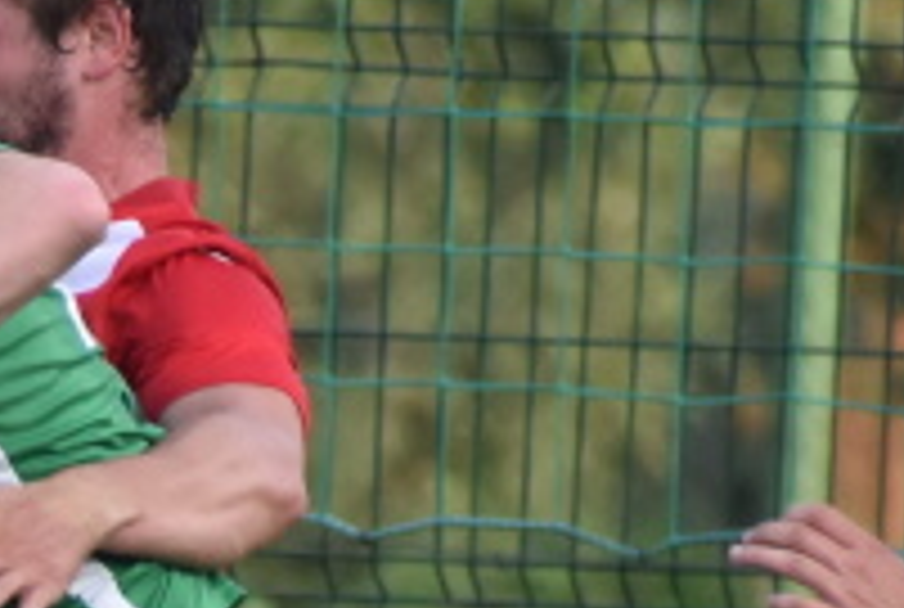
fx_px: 57632
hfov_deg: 0.9
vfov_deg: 0.6
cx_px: -292
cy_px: 1090
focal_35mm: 2290
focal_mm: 300
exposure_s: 1/800
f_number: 6.3
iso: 800
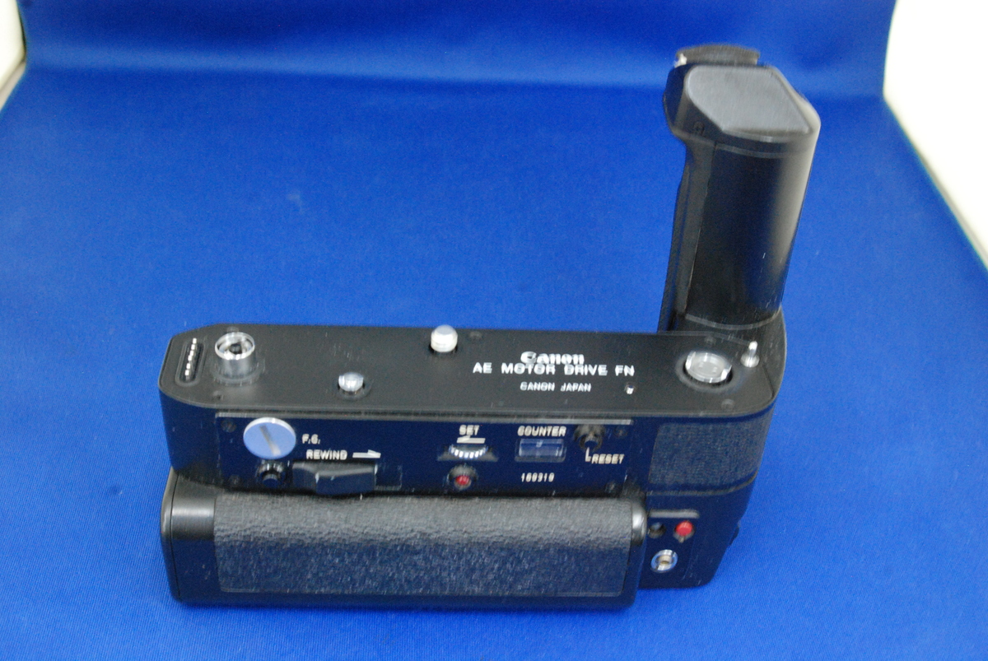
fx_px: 1278
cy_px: 330
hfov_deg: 42.3
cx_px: 494
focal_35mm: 46
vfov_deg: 29.0
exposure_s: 1/13
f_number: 11
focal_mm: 31
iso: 1600
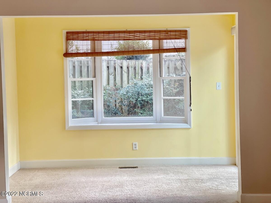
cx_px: 136
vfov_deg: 22.9
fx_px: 501
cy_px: 102
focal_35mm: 64
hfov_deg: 30.3
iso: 125
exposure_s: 1/40
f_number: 2.2
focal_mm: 7.5
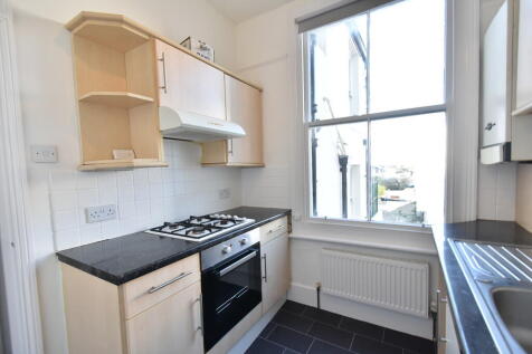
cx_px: 266
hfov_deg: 100.4
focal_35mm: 15
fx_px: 222
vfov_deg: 77.3
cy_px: 177
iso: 500
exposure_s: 1/80
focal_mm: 10
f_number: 4.5
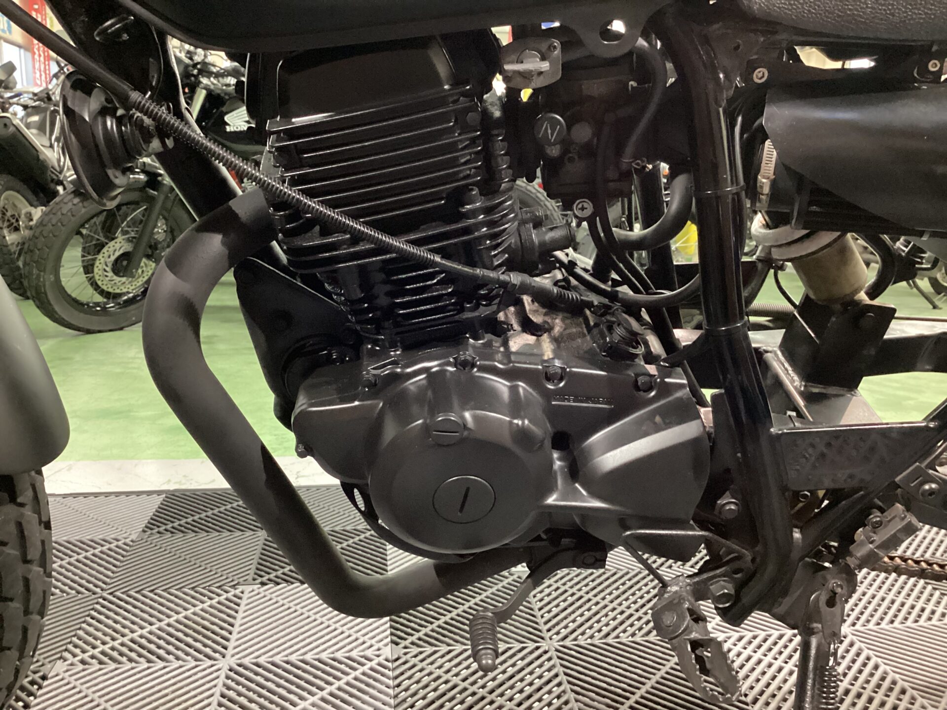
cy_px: 355
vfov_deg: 45.4
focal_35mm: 31
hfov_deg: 58.4
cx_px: 474
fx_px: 848
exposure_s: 1/24
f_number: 2.4
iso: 640
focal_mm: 3.3
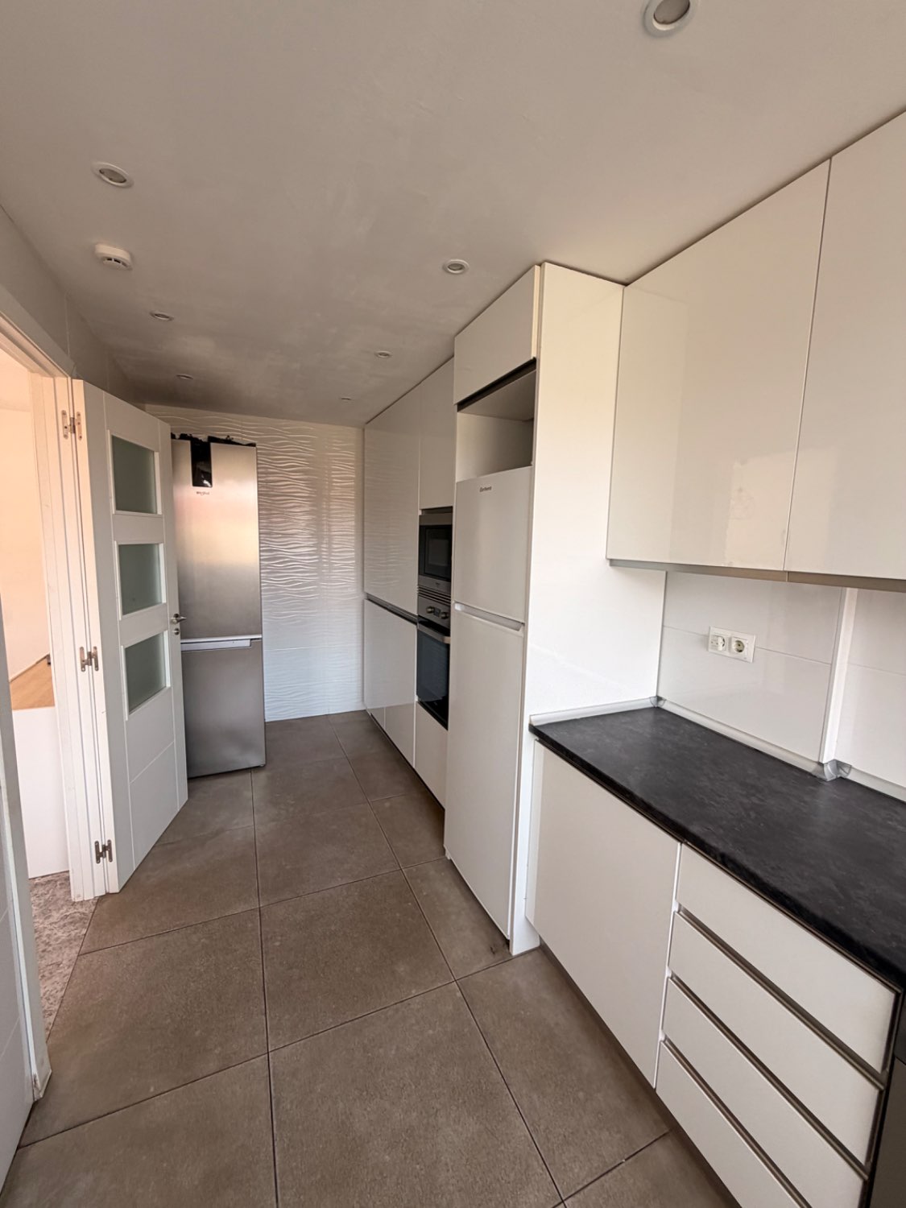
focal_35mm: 14
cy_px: 604
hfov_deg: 85.7
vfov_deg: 102.1
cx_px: 453
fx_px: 489
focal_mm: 2.22
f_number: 2.2
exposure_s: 1/121
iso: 100
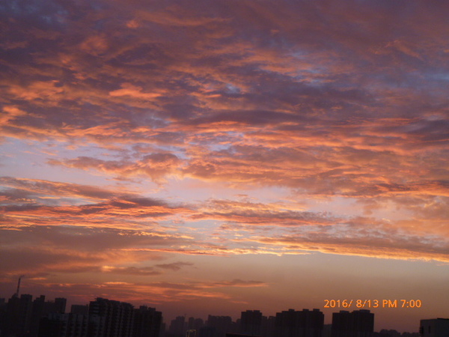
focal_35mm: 53
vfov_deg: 27.5
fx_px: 687
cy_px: 168
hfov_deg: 36.2
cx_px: 224
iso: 125
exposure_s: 1/80
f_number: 3.8
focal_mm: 9.5
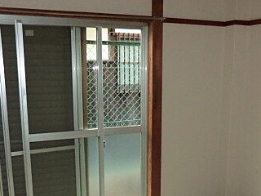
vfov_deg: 29.1
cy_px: 173
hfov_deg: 39.7
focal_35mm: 48
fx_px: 362
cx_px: 126
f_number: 3.2
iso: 400
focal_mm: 4.3
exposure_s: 1/60
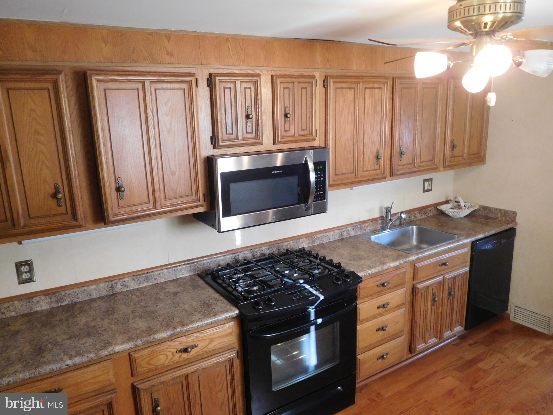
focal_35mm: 25
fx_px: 399
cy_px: 208
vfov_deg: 54.9
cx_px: 276
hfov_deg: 69.4
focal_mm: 4.5
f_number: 3.4
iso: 400
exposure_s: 1/30
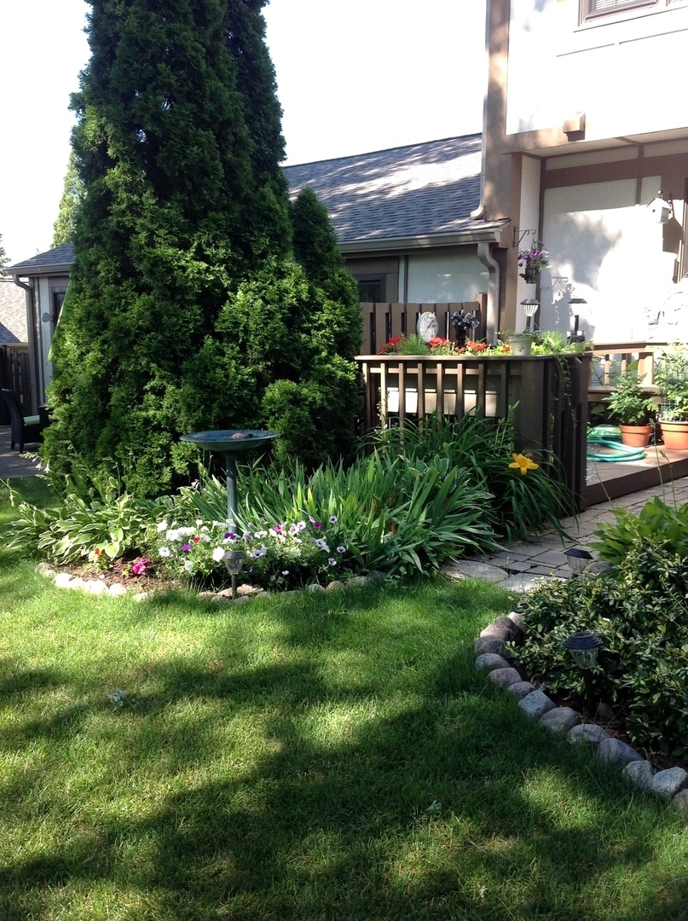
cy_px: 460
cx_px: 344
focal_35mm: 35
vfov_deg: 52.7
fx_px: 930
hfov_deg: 40.6
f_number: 2.4
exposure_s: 1/280
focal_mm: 4.28
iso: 50
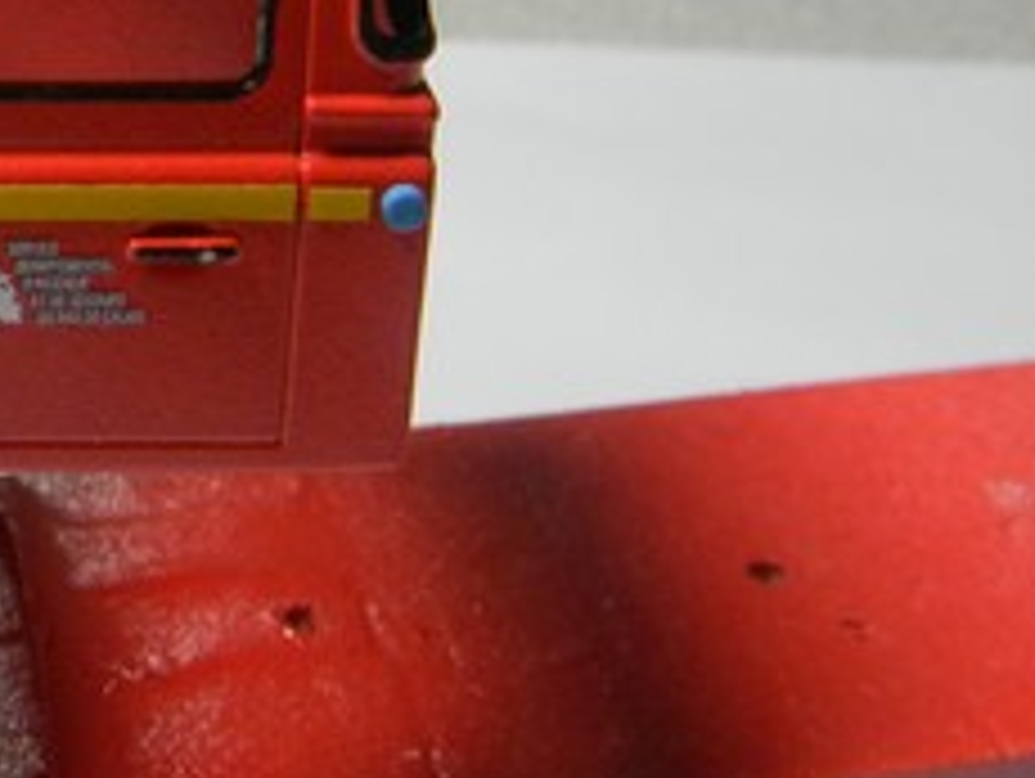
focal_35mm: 79
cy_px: 175
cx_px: -27
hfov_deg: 23.5
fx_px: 2365
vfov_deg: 18.6
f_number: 3.5
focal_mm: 5
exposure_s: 1/30
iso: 172
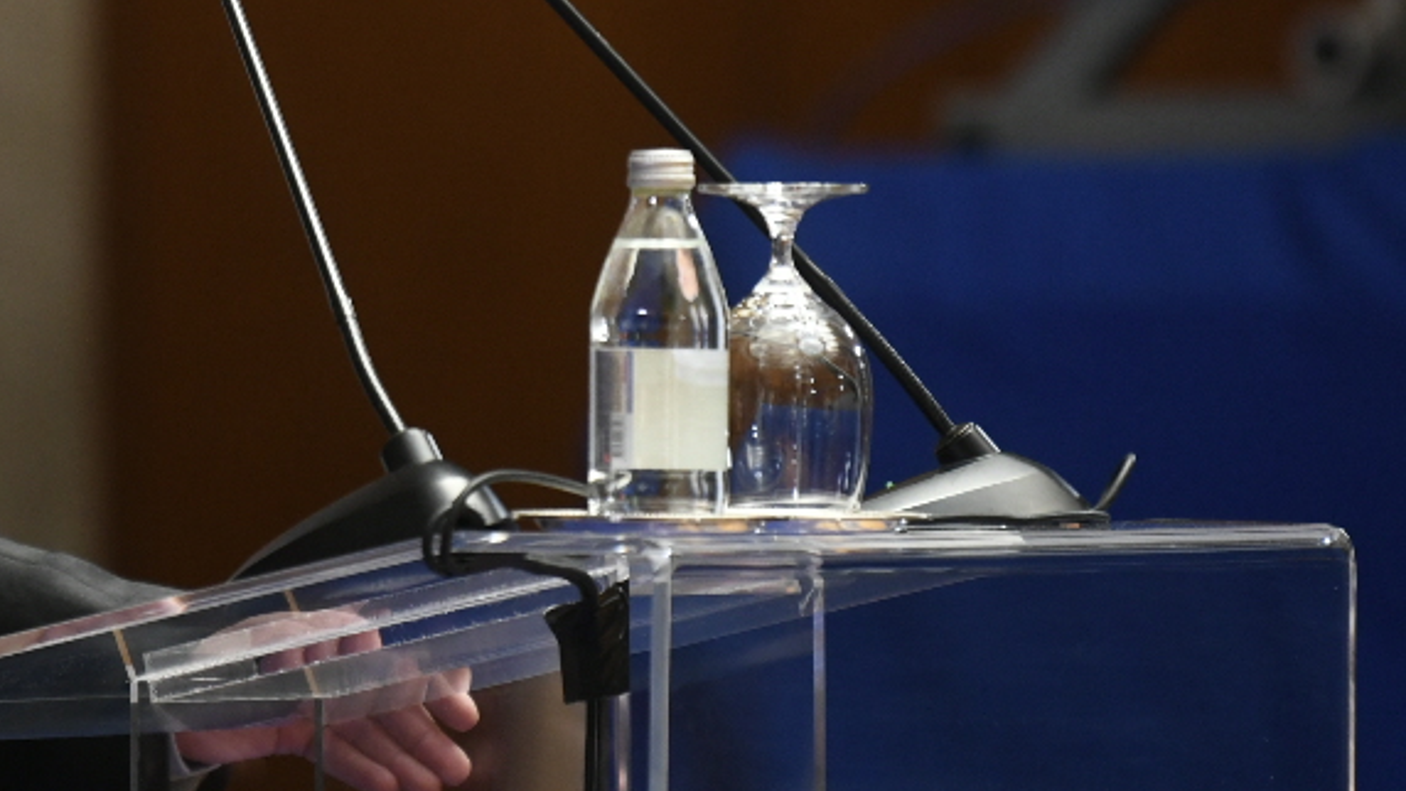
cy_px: -47
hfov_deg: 3.6
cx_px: 354
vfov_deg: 2.0
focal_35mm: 593
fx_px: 22112
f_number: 2.8
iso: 1600
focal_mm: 200
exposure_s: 1/1000
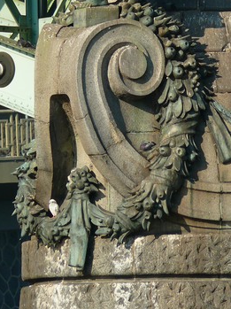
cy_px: 27
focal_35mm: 811
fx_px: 7229
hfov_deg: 1.8
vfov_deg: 2.4
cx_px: 146
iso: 100
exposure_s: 1/250
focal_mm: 79.7
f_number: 4.5
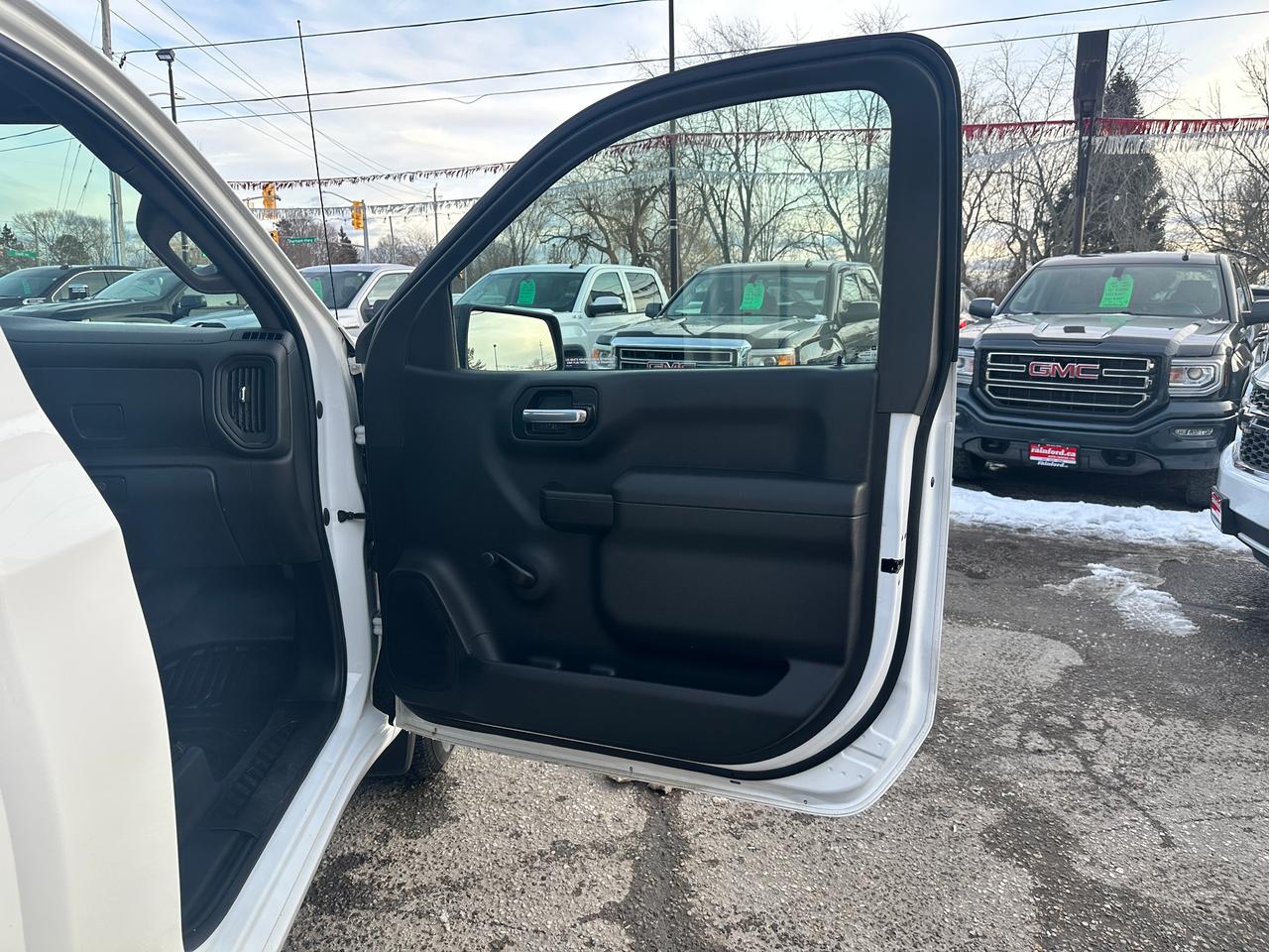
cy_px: 476
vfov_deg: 56.8
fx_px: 880
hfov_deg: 71.6
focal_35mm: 24
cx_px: 634
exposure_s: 1/680
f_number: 1.78
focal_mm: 6.86
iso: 80
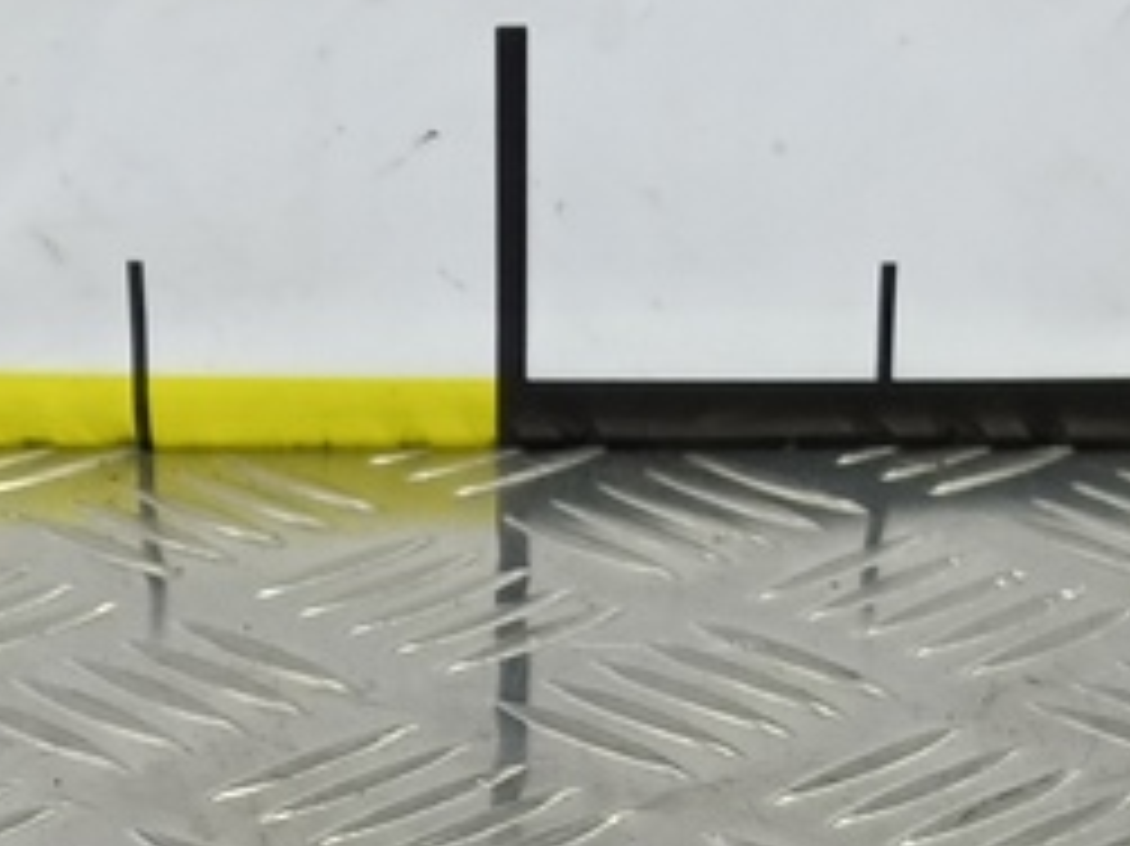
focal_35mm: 94
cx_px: 504
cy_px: 1458
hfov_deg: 20.9
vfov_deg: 14.1
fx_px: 3067
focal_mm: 4.11
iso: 121
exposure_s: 1/50
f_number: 1.6
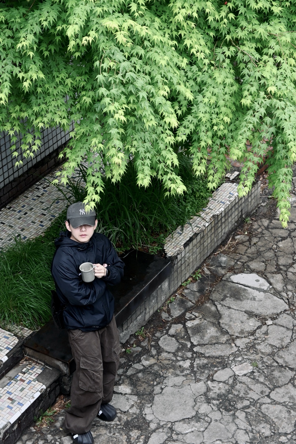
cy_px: 207
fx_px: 999
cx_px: 145
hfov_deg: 16.9
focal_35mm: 81
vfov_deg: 25.1
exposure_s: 1/200
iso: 400
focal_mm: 50
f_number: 6.3
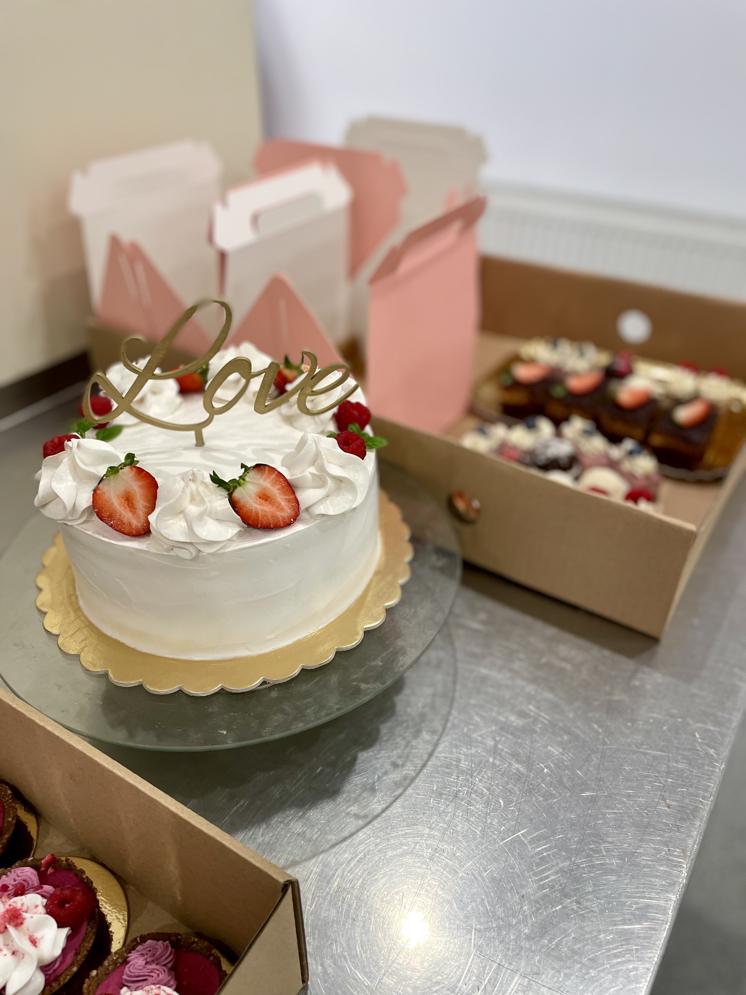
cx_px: 373
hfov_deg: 53.1
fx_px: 747
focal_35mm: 26
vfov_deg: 67.3
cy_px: 498
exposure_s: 1/100
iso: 125
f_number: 1.6
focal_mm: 4.2
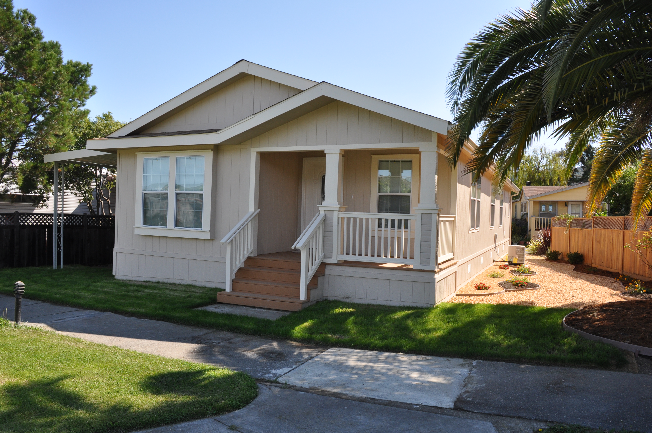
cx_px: 326
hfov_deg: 67.4
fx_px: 488
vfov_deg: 47.8
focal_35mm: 27
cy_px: 216
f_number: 8
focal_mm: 18
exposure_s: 1/400
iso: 320
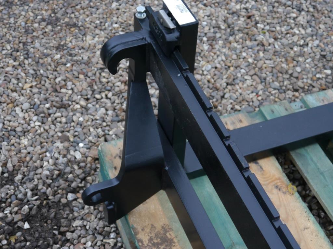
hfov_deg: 31.2
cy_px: 124
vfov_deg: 23.7
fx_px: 596
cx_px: 166
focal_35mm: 62
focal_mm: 31
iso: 640
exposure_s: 1/60
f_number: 5
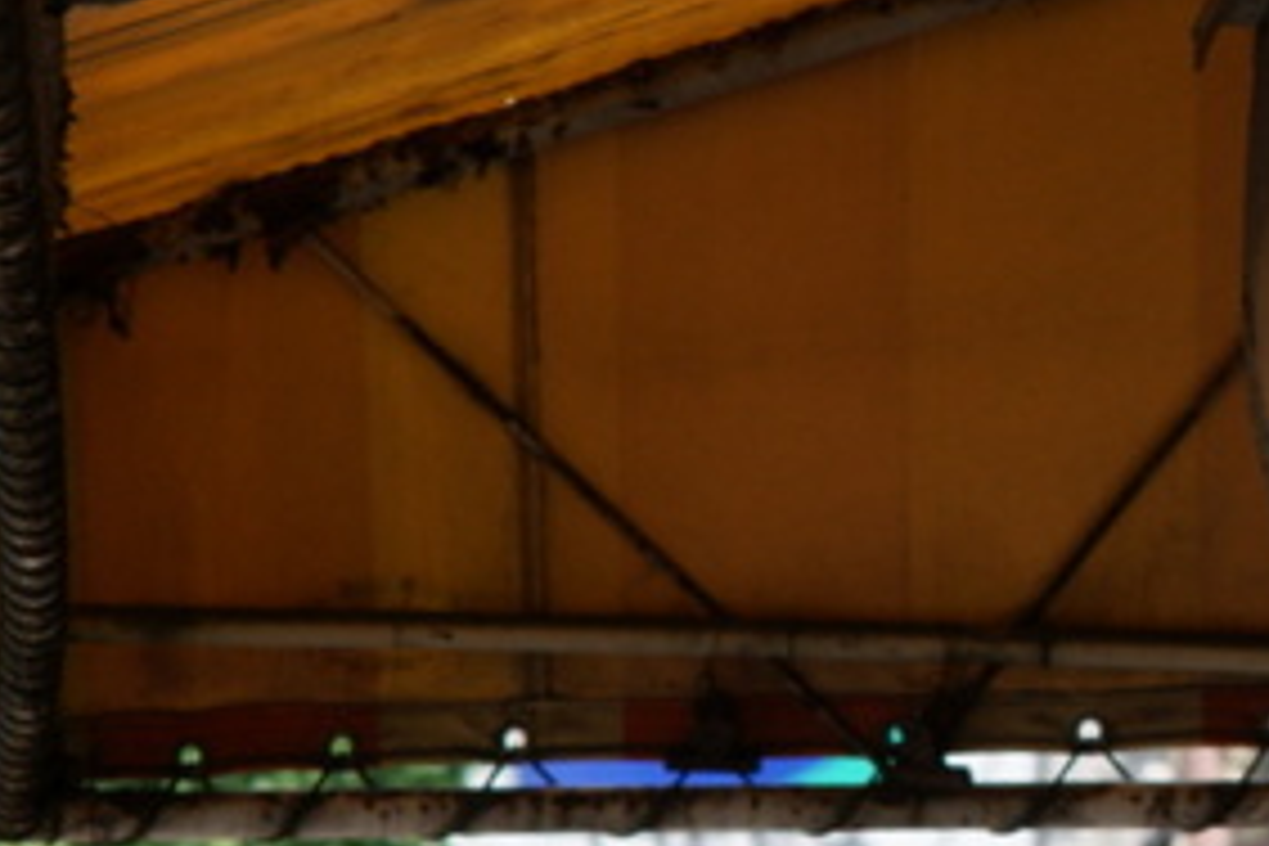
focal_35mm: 463
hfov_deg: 4.4
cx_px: 1760
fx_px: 16313
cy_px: 259
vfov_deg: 3.0
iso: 125
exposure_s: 1/160
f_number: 8
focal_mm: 85
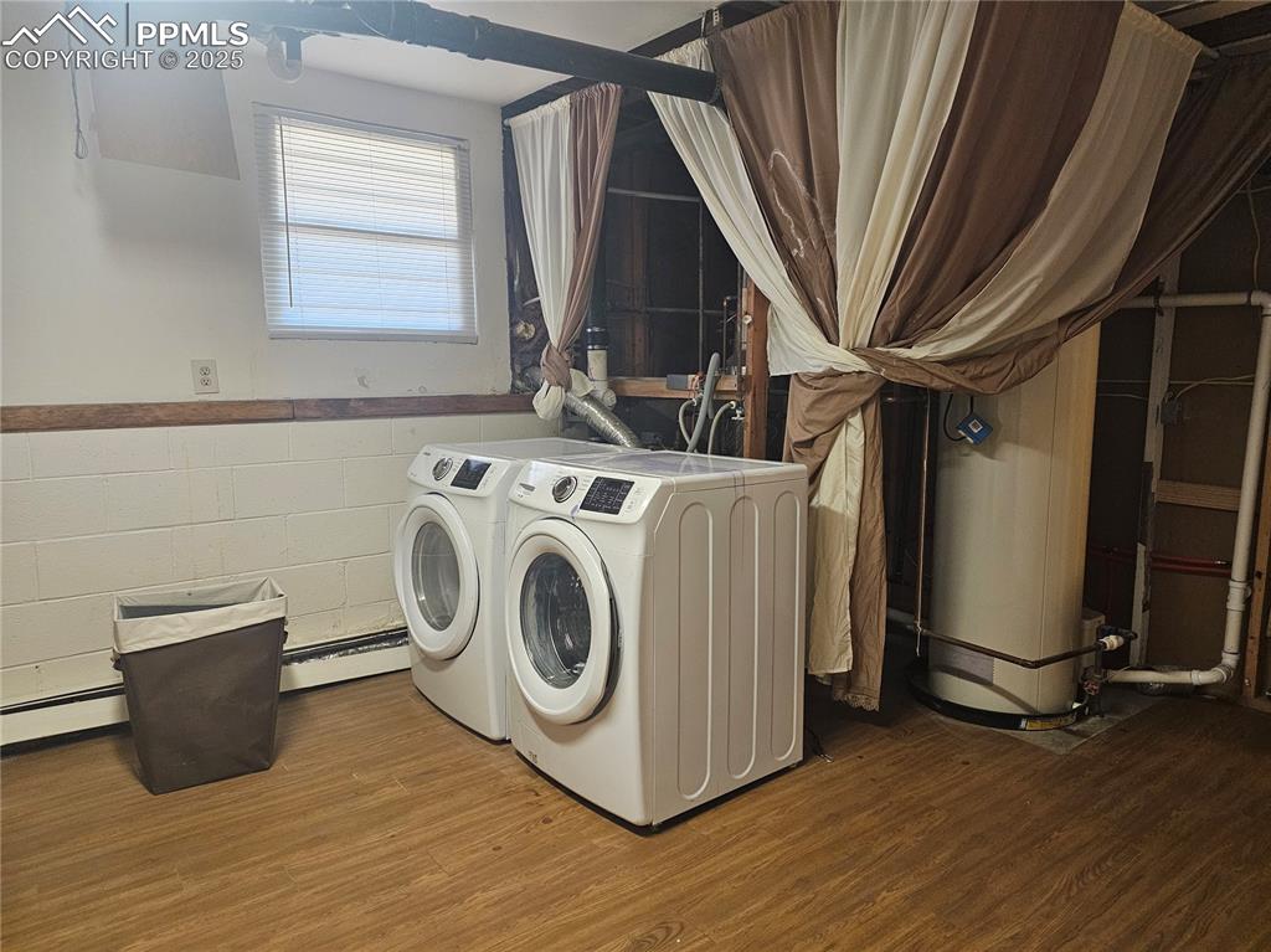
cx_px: 636
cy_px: 476
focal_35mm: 23
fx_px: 844
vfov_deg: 58.8
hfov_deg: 74.0
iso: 800
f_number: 1.7
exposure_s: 1/120
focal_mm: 6.3
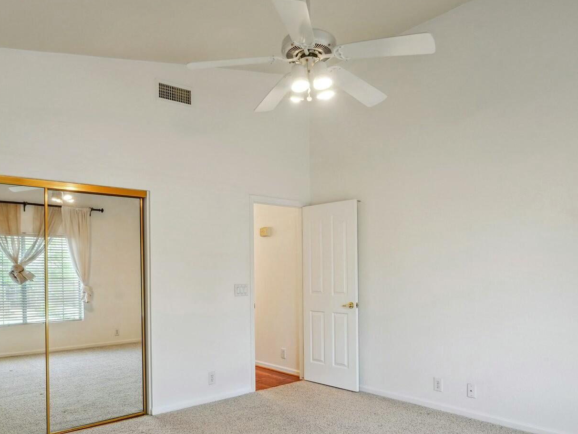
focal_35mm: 27
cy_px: 267
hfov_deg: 65.6
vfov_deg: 51.2
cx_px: 268
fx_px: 448
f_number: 8
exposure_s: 1/10
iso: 400
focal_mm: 16.5
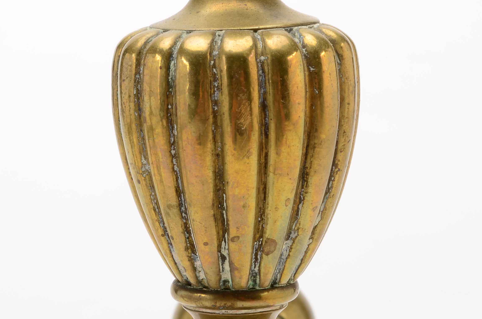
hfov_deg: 13.9
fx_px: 1977
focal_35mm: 148
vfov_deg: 9.2
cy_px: 12
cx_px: 230
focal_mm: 46
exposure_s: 1/160
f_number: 22
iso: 100
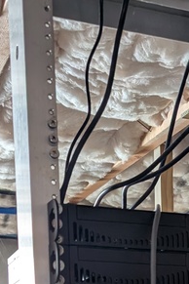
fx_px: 693
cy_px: 421
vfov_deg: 20.1
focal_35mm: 88
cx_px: 219
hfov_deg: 15.1
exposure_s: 1/24.7
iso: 170
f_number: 1.68
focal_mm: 6.9
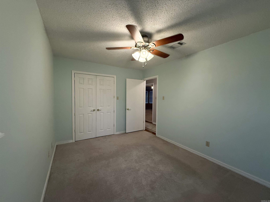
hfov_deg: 102.1
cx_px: 135
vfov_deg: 85.7
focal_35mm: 14
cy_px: 101
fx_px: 109
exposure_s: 1/120
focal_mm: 2.22
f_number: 2.2
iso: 320
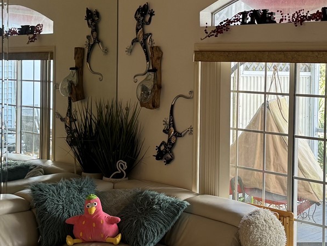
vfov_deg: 22.9
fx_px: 605
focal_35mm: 64
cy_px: 86
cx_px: 189
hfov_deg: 30.2
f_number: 1.78
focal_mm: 6.76
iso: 100
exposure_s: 1/60
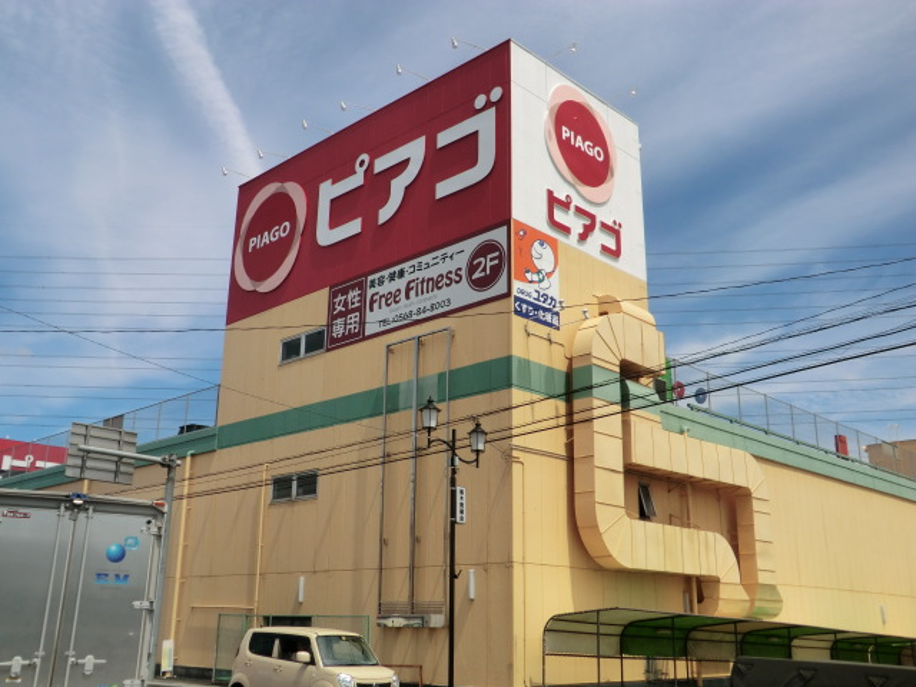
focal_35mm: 34
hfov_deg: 54.0
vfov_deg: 41.8
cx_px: 458
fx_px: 900
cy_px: 344
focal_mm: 6.1
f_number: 8.4
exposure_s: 1/320
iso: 80
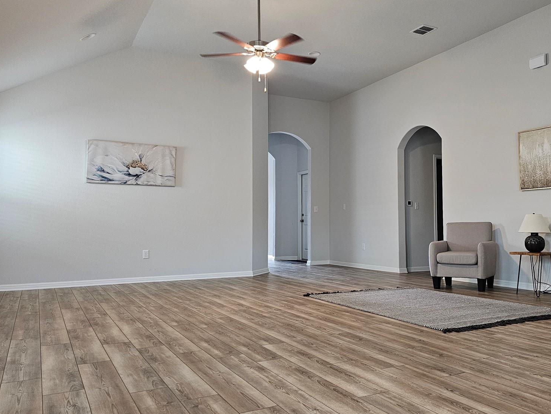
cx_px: 340
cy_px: 196
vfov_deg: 44.1
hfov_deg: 56.2
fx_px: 509
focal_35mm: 32
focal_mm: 6.3
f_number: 1.7
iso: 320
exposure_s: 1/120
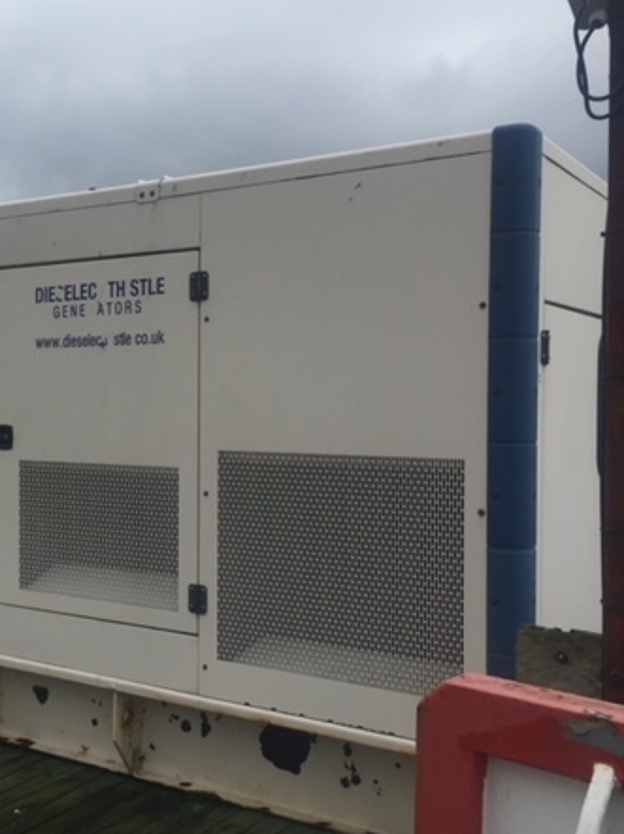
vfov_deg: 44.8
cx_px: 119
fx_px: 1010
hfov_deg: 33.3
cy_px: 421
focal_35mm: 42
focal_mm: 4.15
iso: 32
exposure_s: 1/1319
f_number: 2.2
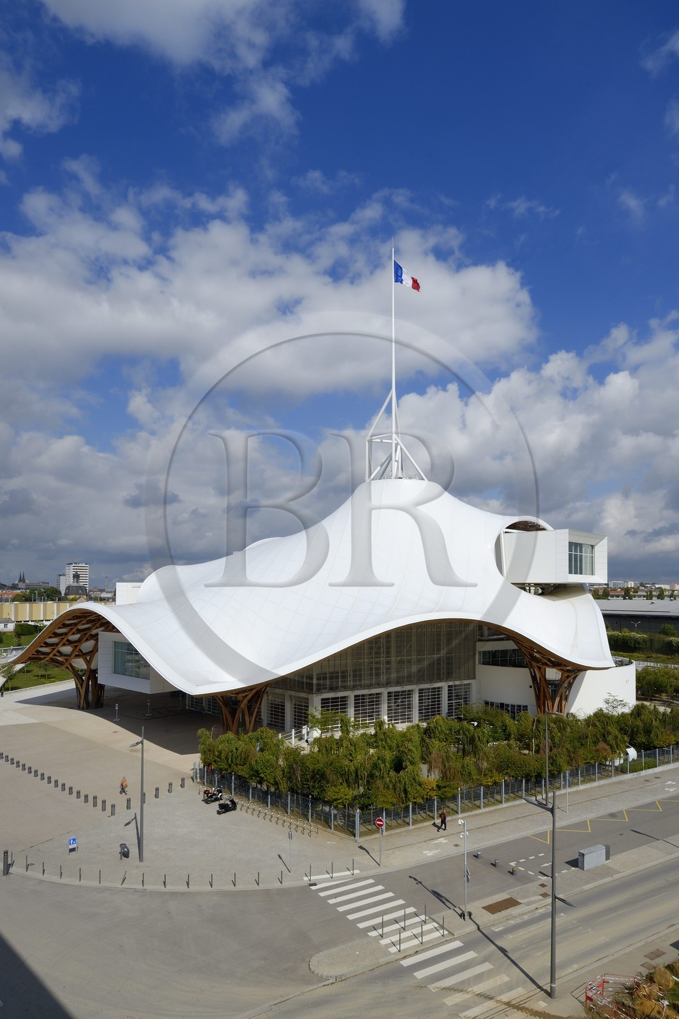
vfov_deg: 84.0
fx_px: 566
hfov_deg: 61.9
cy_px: 510
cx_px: 340
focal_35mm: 20
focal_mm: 20
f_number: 14
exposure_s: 1/320
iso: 100
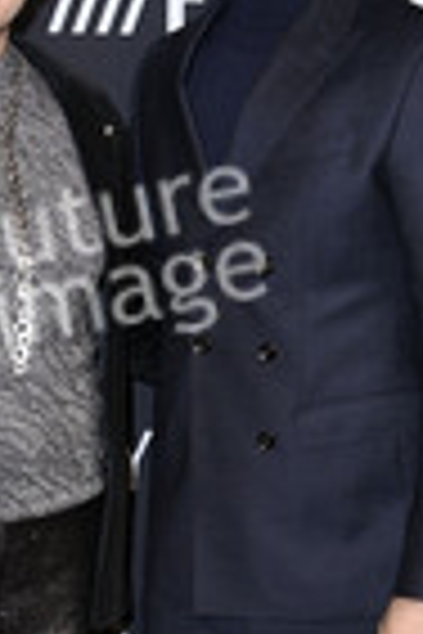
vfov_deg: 18.8
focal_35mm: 108
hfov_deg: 12.7
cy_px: 499
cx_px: 166
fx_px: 1903
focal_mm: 38
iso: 500
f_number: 5.6
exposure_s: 1/250
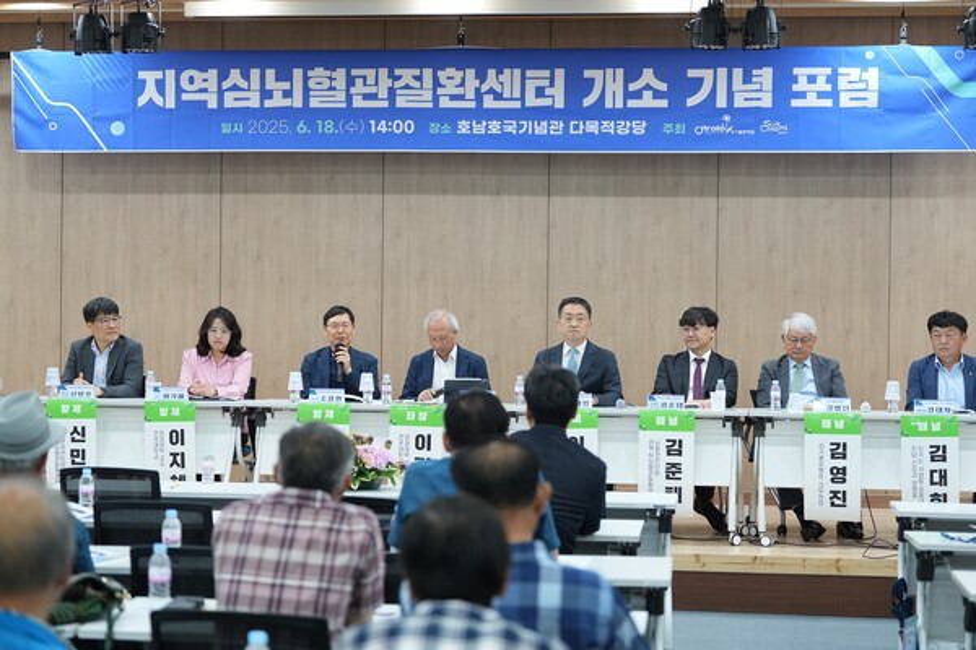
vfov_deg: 19.5
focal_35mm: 70
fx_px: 1898
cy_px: 325
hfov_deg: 28.8
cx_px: 488
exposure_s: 1/125
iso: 640
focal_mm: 70
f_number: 2.8
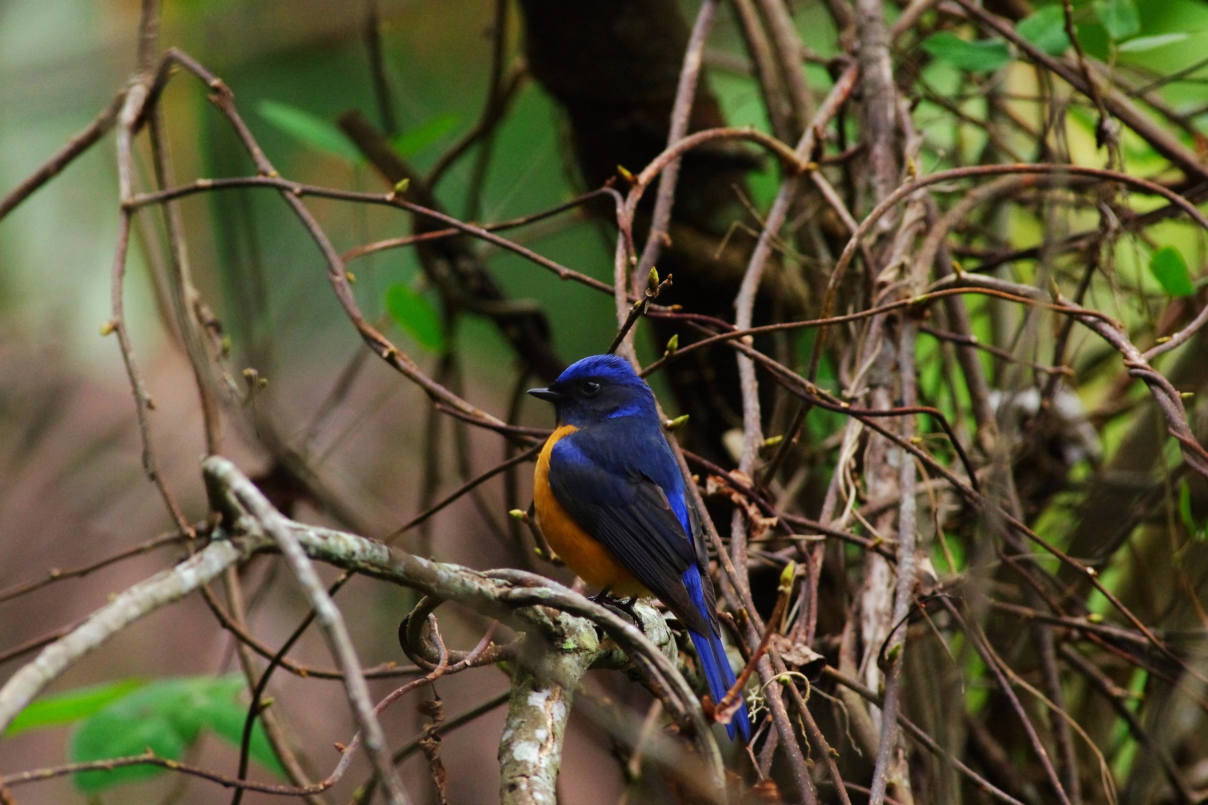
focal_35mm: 840
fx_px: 28184
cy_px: 402
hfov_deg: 2.5
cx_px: 604
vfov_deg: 1.6
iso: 3200
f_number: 8
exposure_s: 1/250
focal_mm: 560
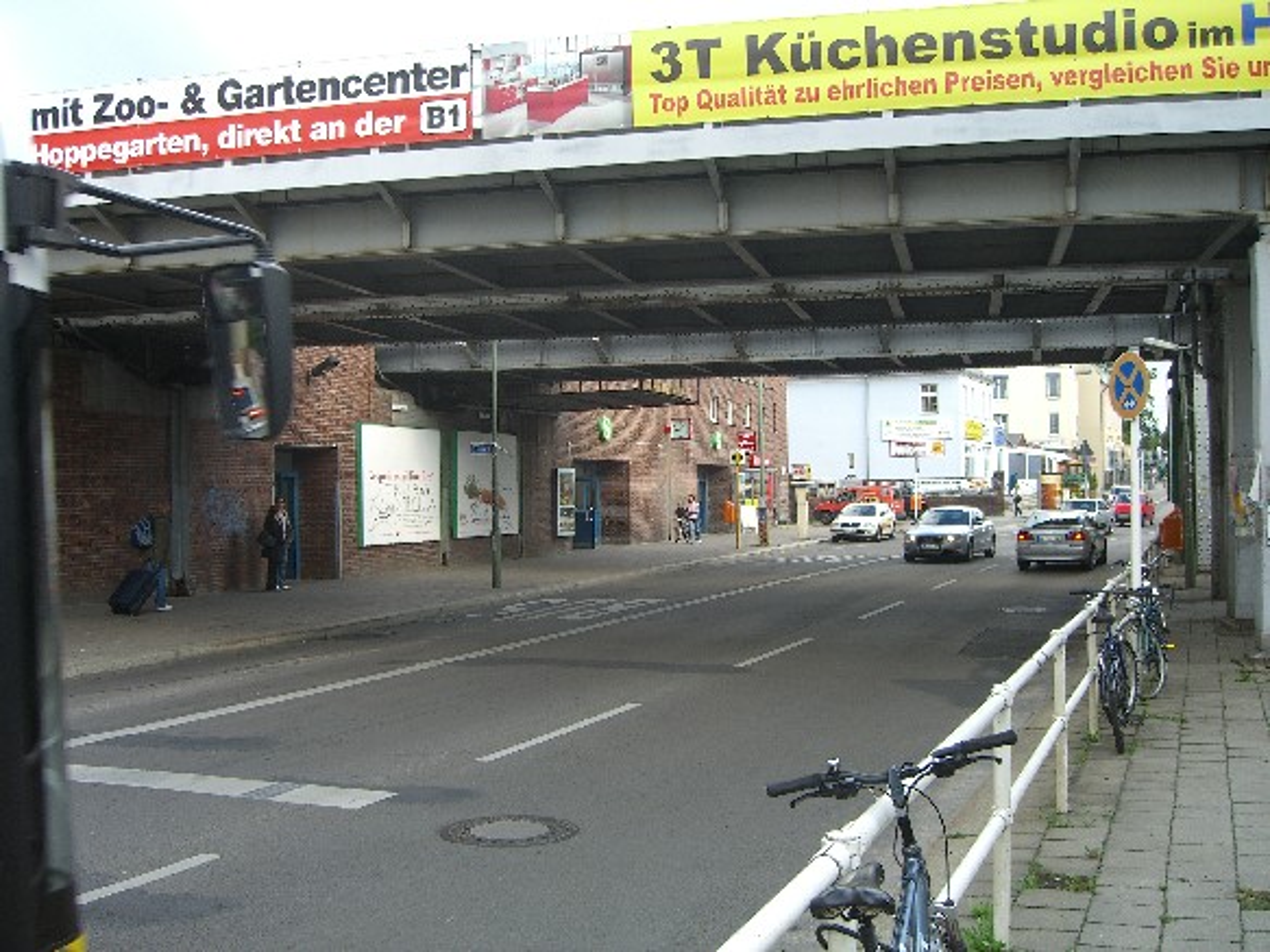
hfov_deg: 49.0
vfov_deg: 37.7
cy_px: 476
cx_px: 635
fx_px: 1394
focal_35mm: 38
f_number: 2.8
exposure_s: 1/250
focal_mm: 7.9
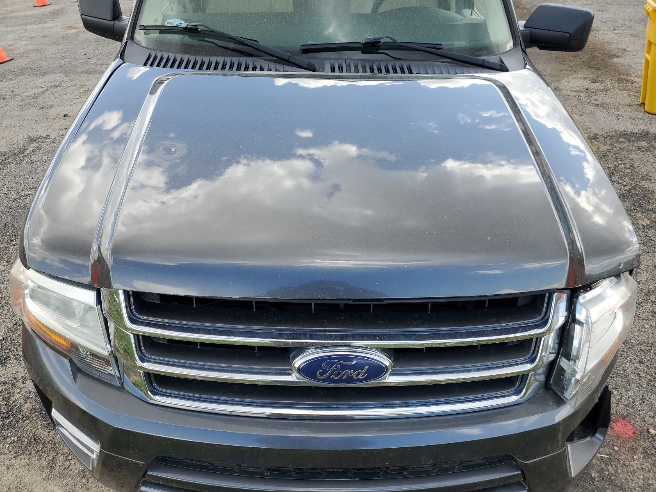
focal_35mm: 26
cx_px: 328
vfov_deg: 53.1
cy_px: 246
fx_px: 493
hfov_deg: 67.3
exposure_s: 1/667
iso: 50
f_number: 1.5
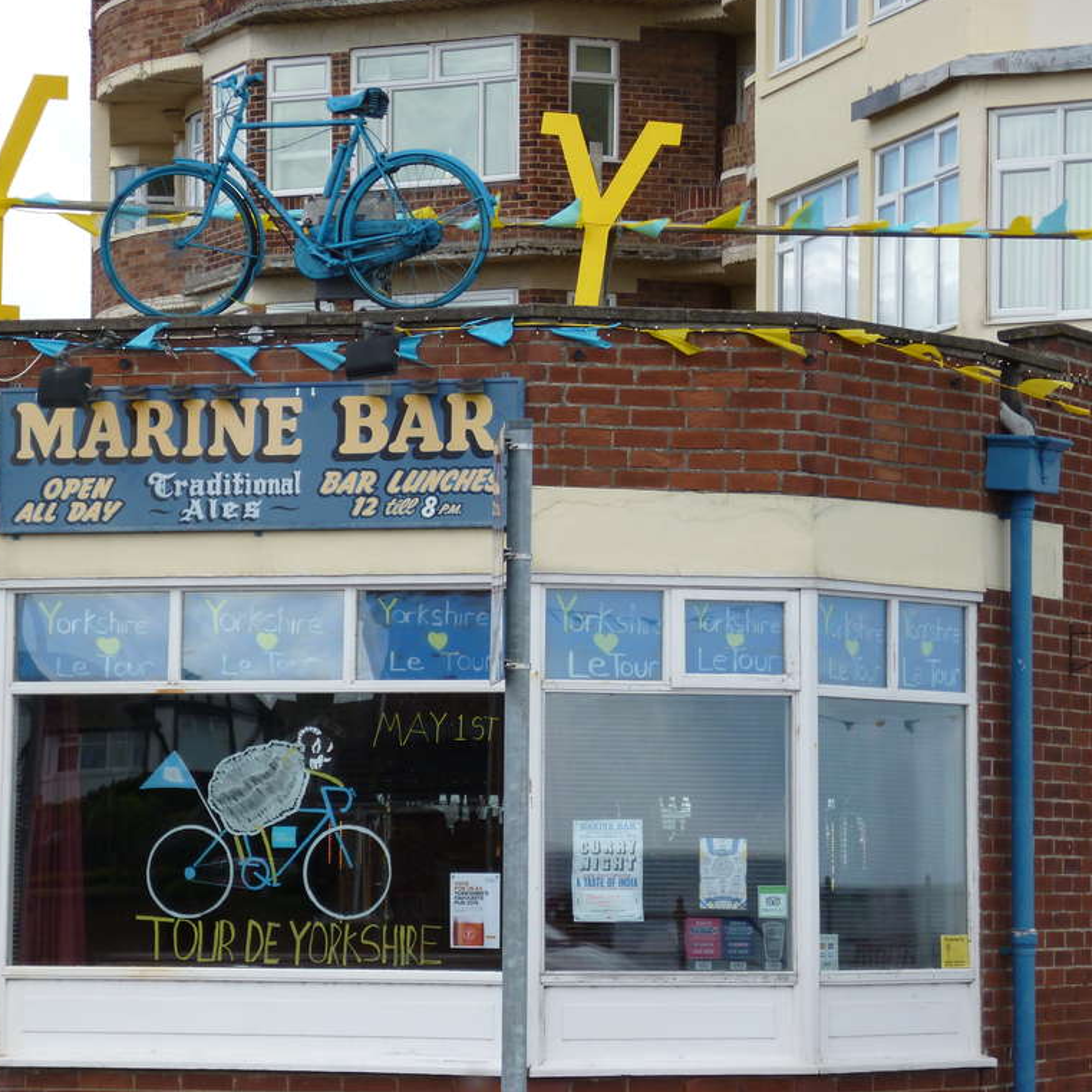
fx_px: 4497
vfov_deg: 13.8
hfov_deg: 13.8
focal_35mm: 126
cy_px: 542
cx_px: 529
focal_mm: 18.9
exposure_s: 1/160
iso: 100
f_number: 5.9
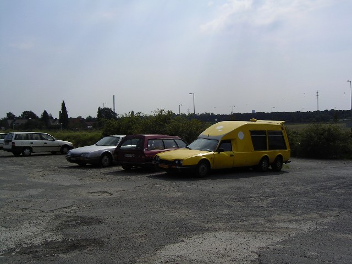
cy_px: 132
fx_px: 366
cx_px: 176
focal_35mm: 36
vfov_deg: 39.7
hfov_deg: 51.4
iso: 50
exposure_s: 1/1323
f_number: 4.8
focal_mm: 5.6
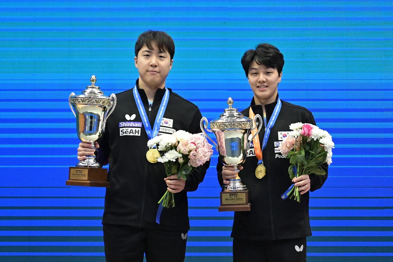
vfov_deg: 13.0
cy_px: 131
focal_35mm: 105
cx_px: 196
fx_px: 1146
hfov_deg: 19.5
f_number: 2.8
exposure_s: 1/500
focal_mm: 70
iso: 1250
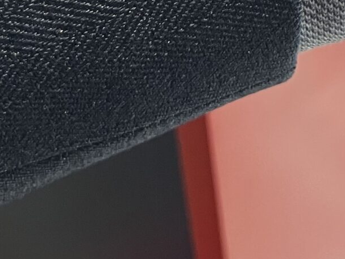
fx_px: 1177
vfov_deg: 11.5
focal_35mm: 118
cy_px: -239
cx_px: 426
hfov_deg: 16.0
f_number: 1.8
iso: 64
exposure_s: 1/50
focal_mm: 3.99
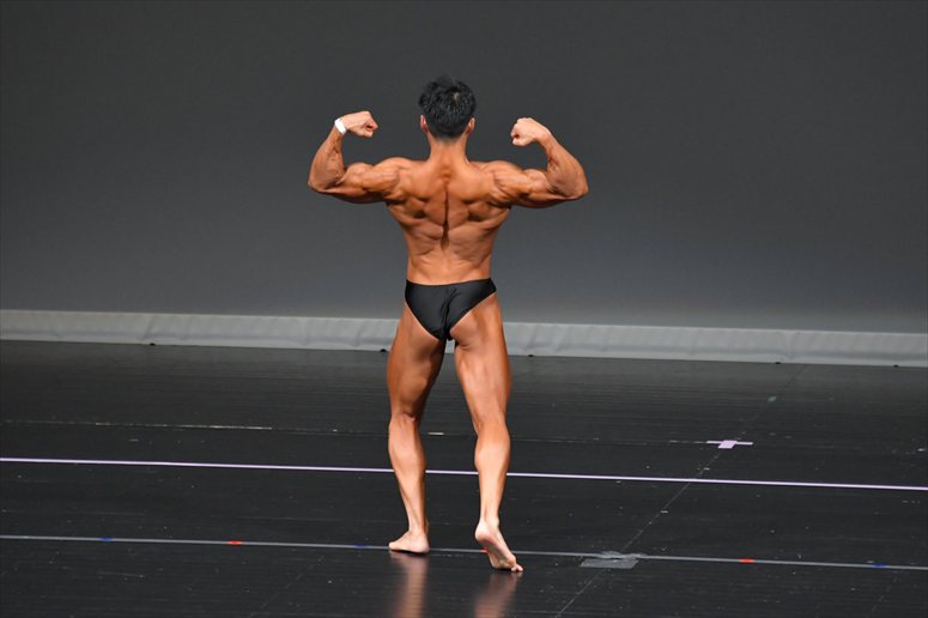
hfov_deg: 6.0
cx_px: 464
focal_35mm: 345
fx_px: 8889
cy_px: 309
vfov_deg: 4.0
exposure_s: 1/400
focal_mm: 230
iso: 4000
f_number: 5.6
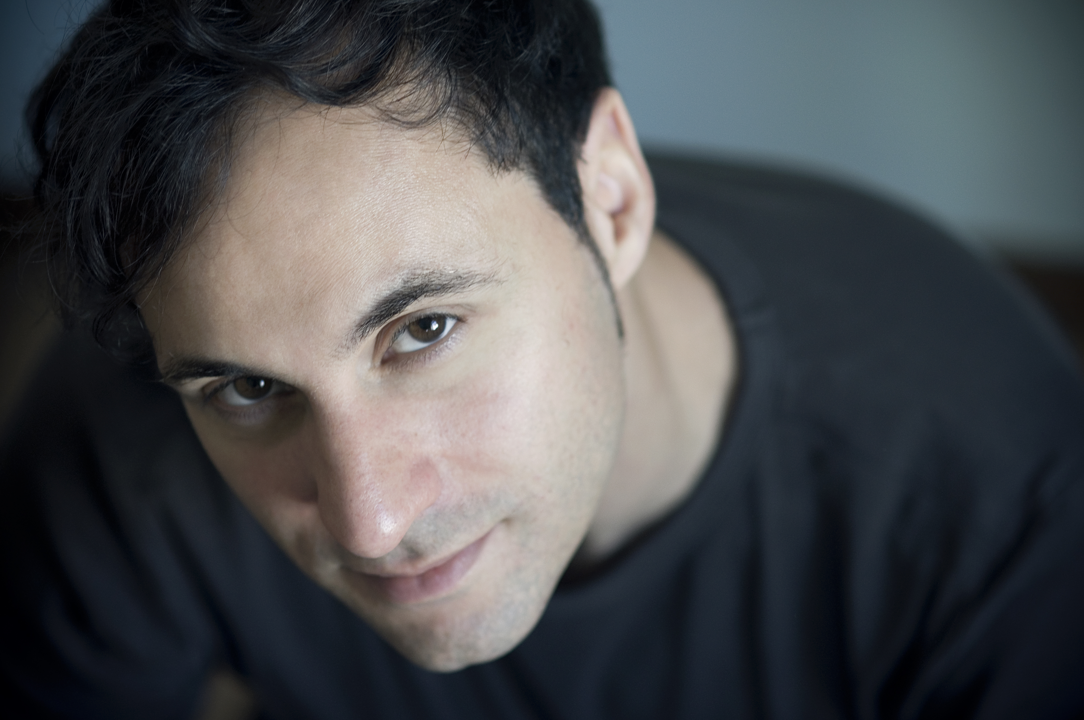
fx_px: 3834
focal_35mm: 128
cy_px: 360
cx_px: 542
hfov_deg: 16.1
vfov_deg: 10.7
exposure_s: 1/100
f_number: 2.5
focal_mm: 85
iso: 200
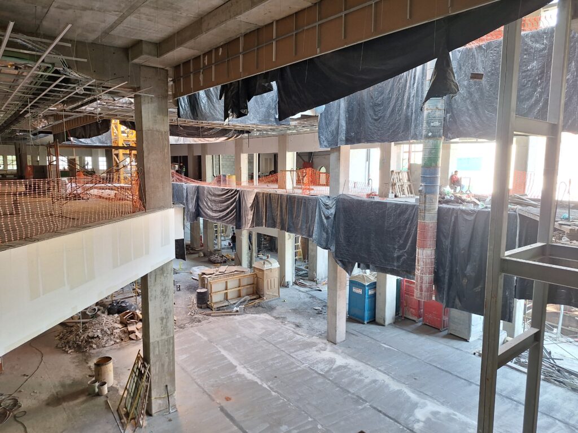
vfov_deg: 58.9
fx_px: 384
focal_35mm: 23
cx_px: 289
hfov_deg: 73.9
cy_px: 216
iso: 64
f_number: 1.8
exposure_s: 1/40
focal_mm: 5.54
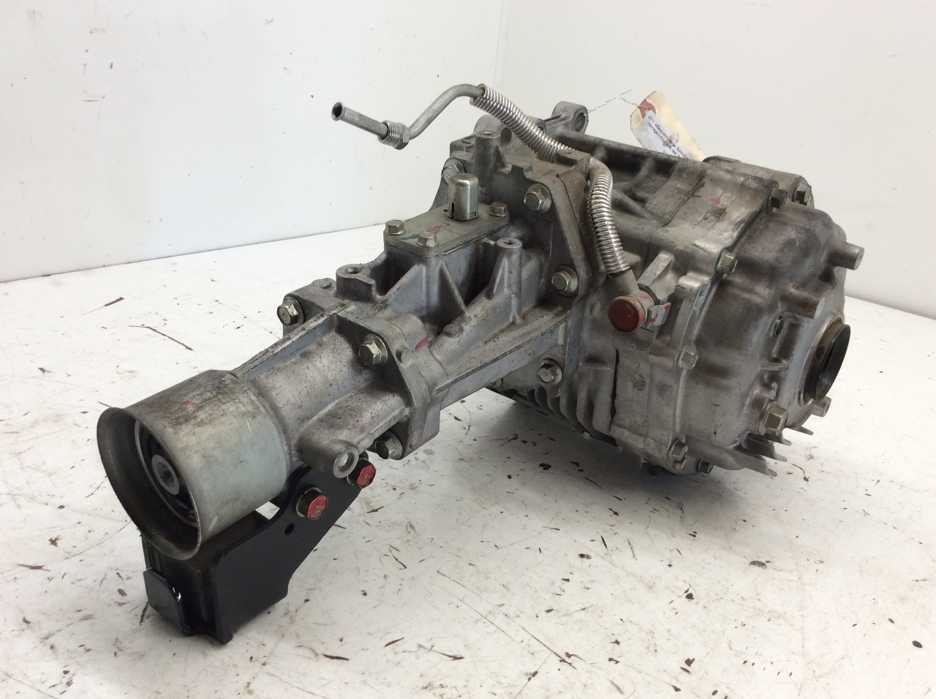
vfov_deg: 44.1
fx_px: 864
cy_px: 350
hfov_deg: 56.9
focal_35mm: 32
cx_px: 468
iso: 32
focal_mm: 3.3
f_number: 2.4
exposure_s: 1/40
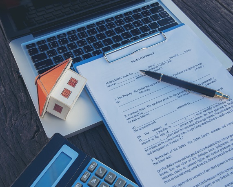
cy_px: 93
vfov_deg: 32.8
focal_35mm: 46
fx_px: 317
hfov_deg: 40.2
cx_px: 100
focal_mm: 40
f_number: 11
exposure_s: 1/50
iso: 640
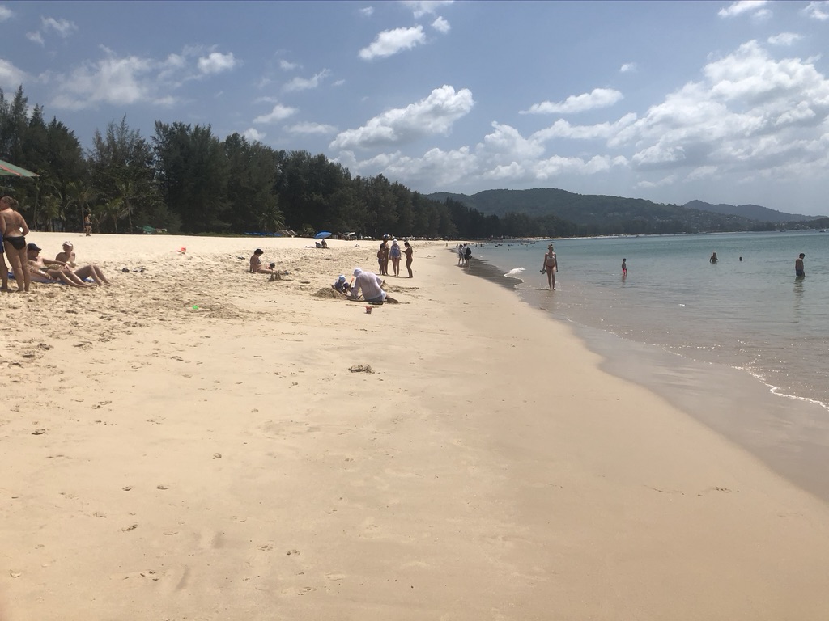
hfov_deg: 63.4
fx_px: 671
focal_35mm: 28
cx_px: 414
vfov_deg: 49.7
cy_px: 310
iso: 25
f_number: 1.8
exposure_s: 1/6024
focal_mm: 3.99
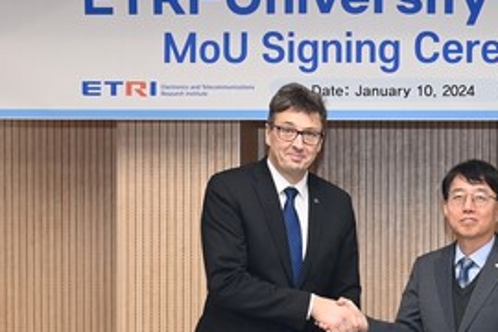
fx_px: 1231
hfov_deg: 22.8
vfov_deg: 15.3
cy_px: 261
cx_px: 328
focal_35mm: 89
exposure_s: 1/60
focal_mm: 32
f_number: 7.1
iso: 1250
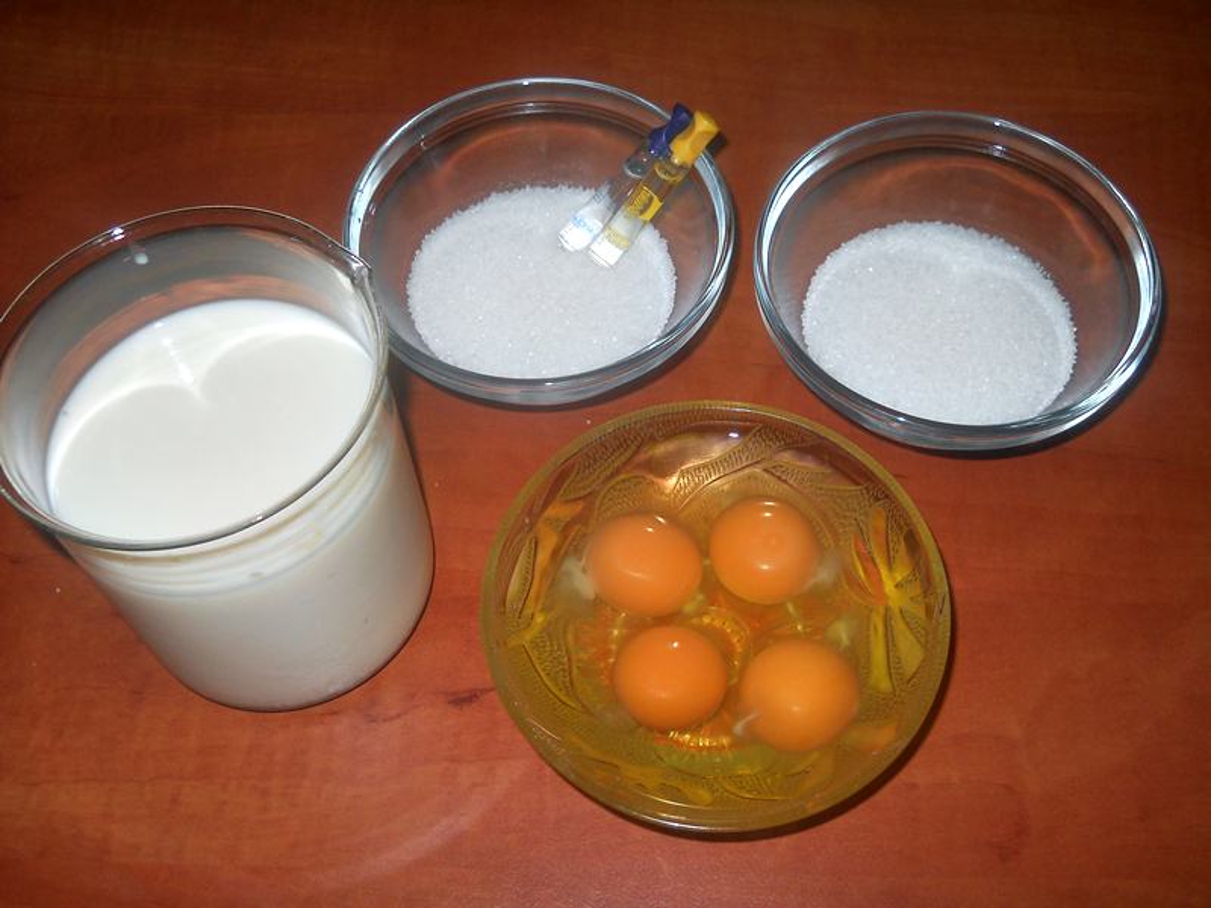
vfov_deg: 35.1
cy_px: 454
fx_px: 1434
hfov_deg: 45.8
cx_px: 606
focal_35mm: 41
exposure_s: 1/30
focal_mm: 6.72
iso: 80
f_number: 3.1
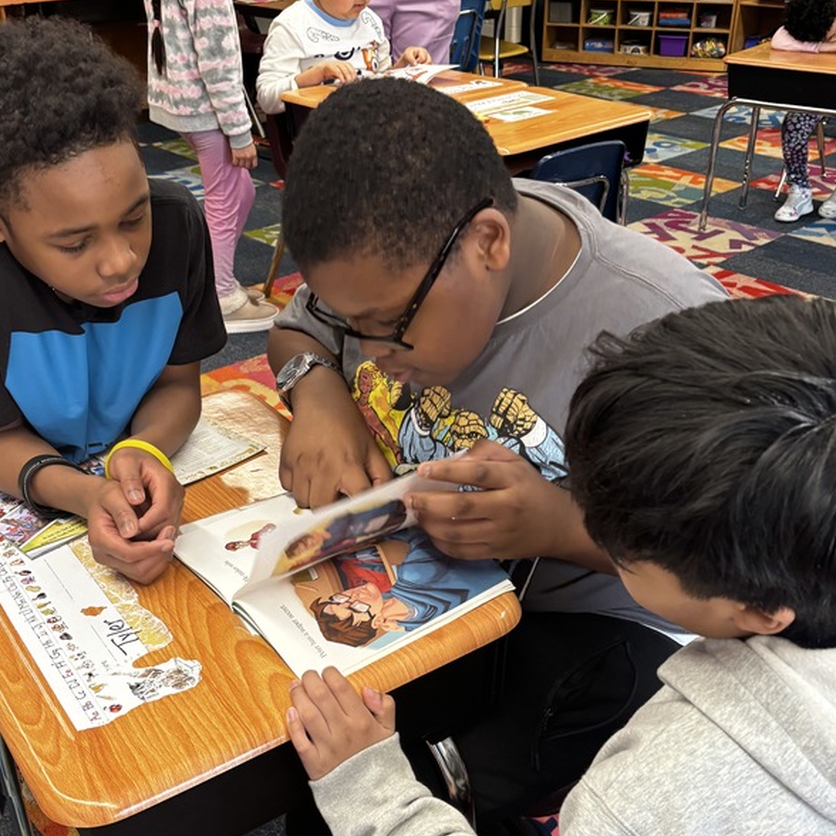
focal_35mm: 40
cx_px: 401
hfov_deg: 41.9
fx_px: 1093
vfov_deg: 41.8
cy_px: 476
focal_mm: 5.96
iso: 200
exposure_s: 1/60
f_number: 1.6
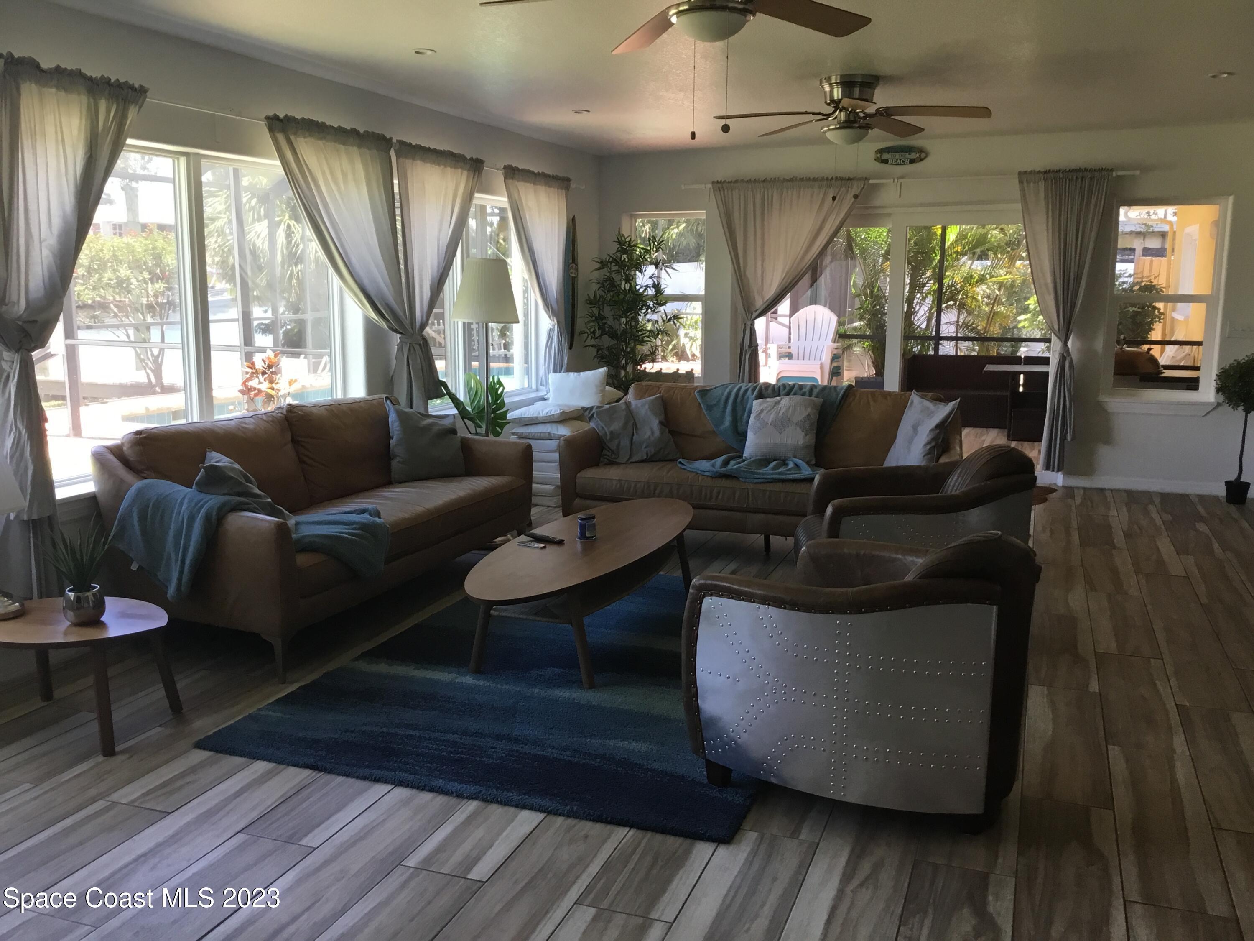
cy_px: 470
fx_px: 1123
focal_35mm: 31
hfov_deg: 58.4
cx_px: 627
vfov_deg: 45.4
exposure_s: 1/40
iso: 25
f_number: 2.4
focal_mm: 3.3
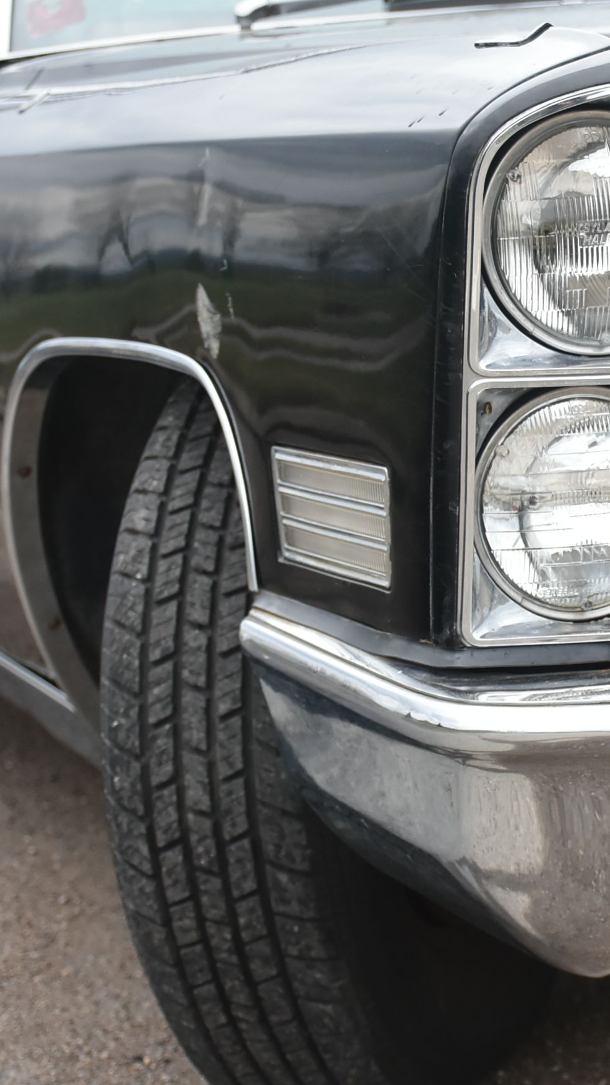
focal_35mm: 102
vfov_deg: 20.9
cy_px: 538
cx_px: 768
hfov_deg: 11.6
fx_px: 2933
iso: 800
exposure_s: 1/125
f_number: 5.6
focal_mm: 38
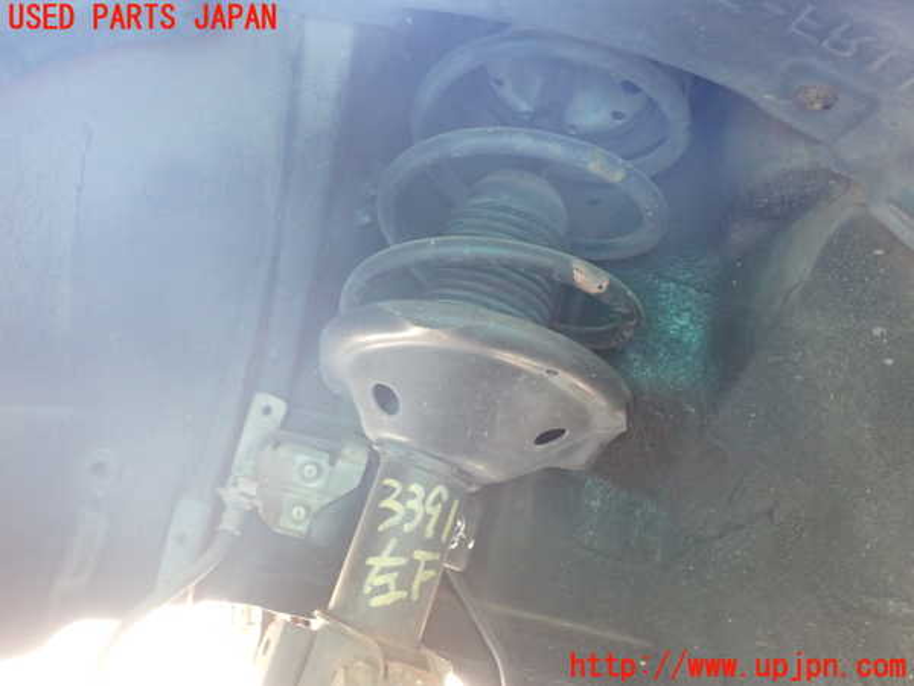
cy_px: 343
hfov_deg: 60.0
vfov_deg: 46.8
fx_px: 792
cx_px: 457
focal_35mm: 30
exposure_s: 1/30
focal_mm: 5.4
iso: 640
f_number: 2.3
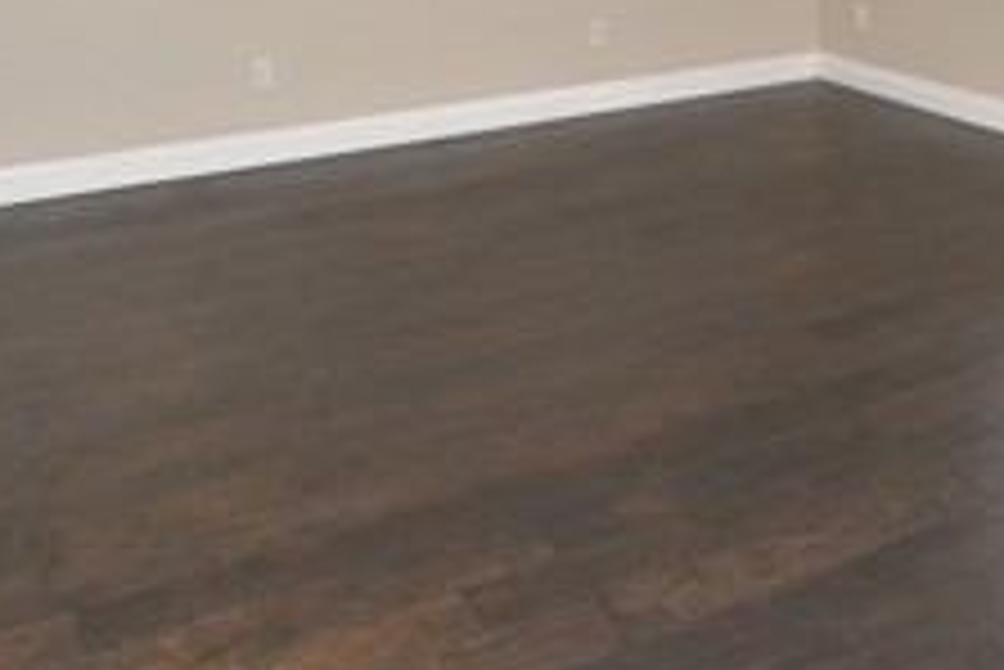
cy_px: -146
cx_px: 806
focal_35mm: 47
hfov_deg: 39.8
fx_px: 1324
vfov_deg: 25.4
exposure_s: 1/60
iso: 800
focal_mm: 11
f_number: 7.1
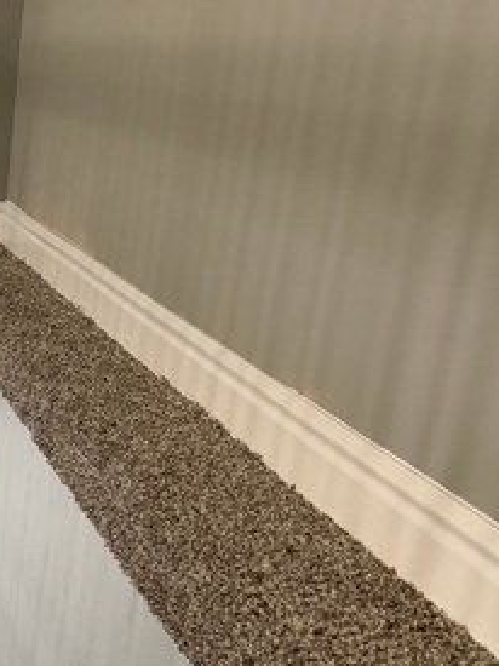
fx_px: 1289
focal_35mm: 67
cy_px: 620
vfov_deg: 27.7
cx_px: -189
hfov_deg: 19.8
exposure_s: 1/60
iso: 500
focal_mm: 6.76
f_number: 1.78
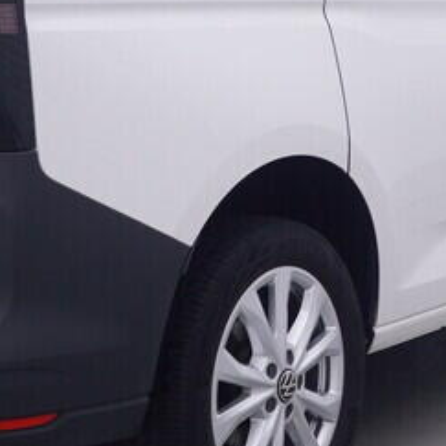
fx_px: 1655
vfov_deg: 15.3
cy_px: 138
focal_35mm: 114
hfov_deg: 15.3
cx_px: 351
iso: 200
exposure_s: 1/80
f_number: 5
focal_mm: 15
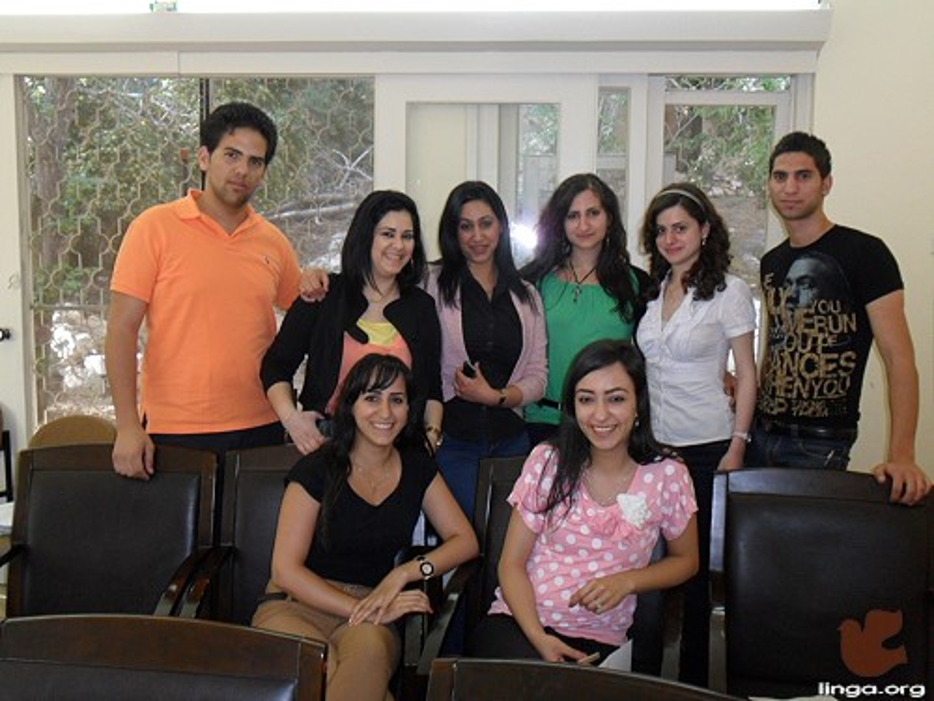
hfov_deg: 50.1
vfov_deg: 38.7
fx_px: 998
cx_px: 467
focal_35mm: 37
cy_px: 350
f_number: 4
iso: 200
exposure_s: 1/45
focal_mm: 6.6
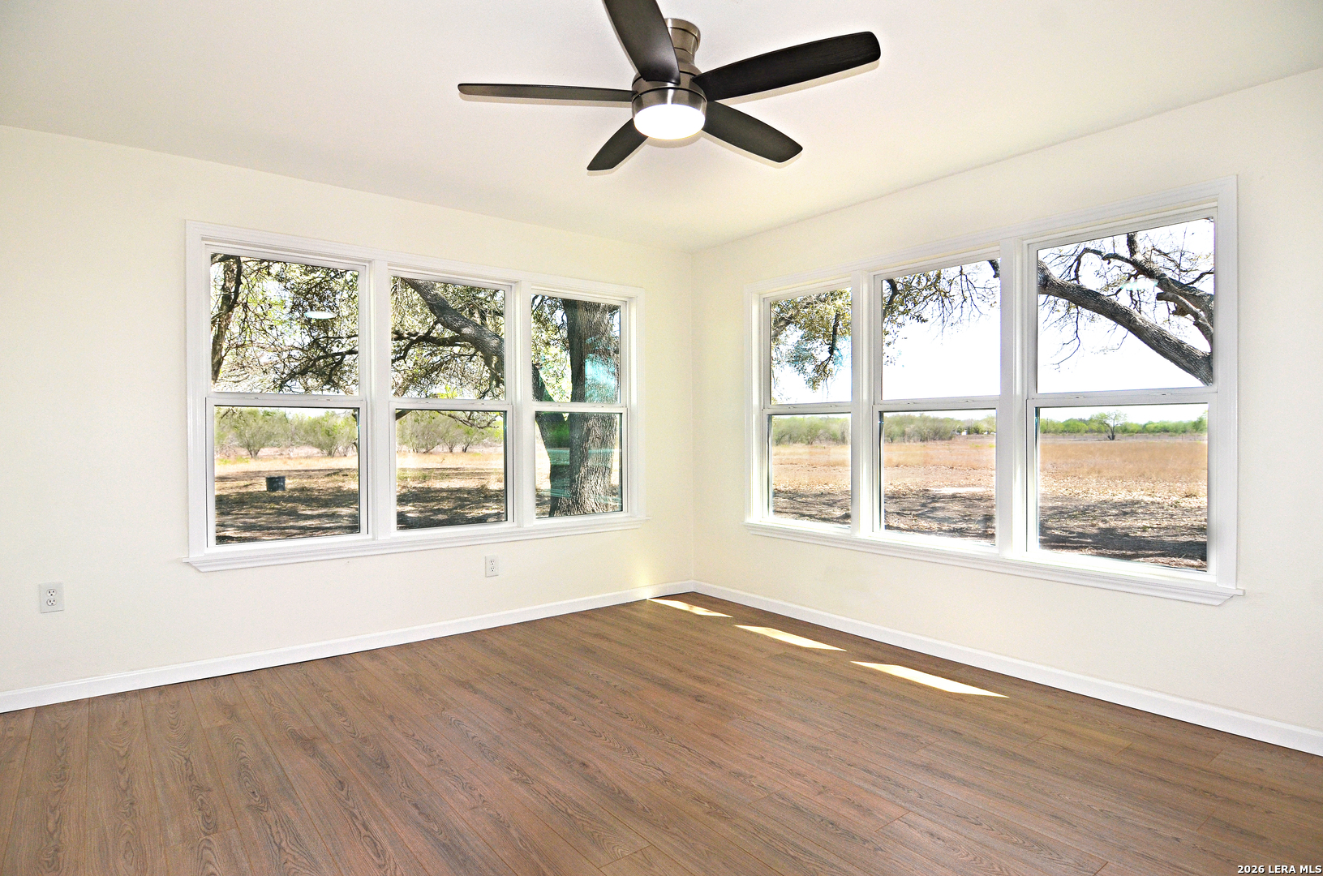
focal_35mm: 18
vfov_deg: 67.1
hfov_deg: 90.1
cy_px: 438
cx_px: 662
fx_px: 660
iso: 320
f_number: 5
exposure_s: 1/250
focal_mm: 12
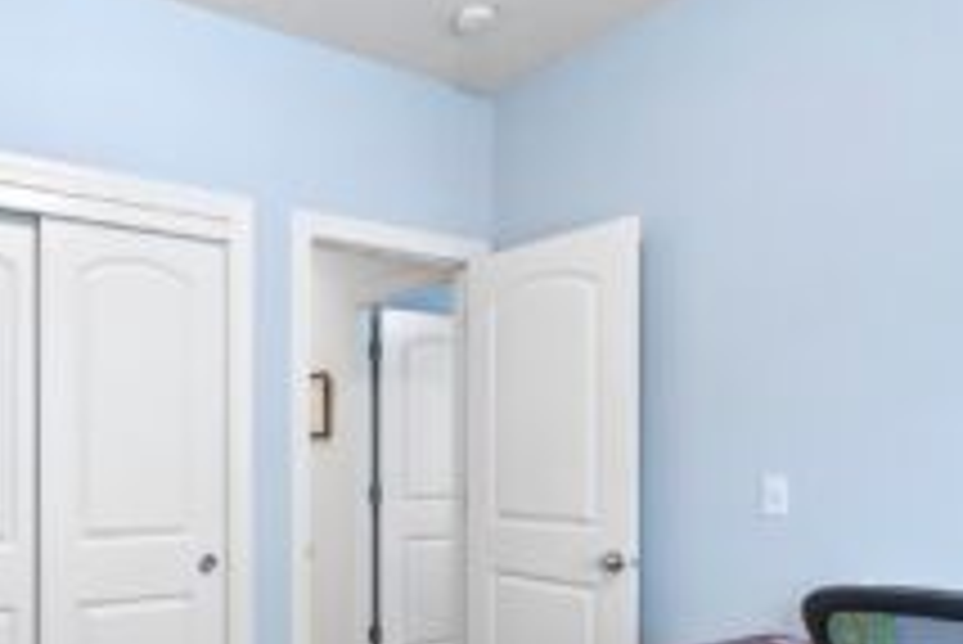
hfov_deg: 63.7
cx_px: 320
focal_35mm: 28
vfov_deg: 44.7
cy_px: 493
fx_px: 749
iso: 200
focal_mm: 10
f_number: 9
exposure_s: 1
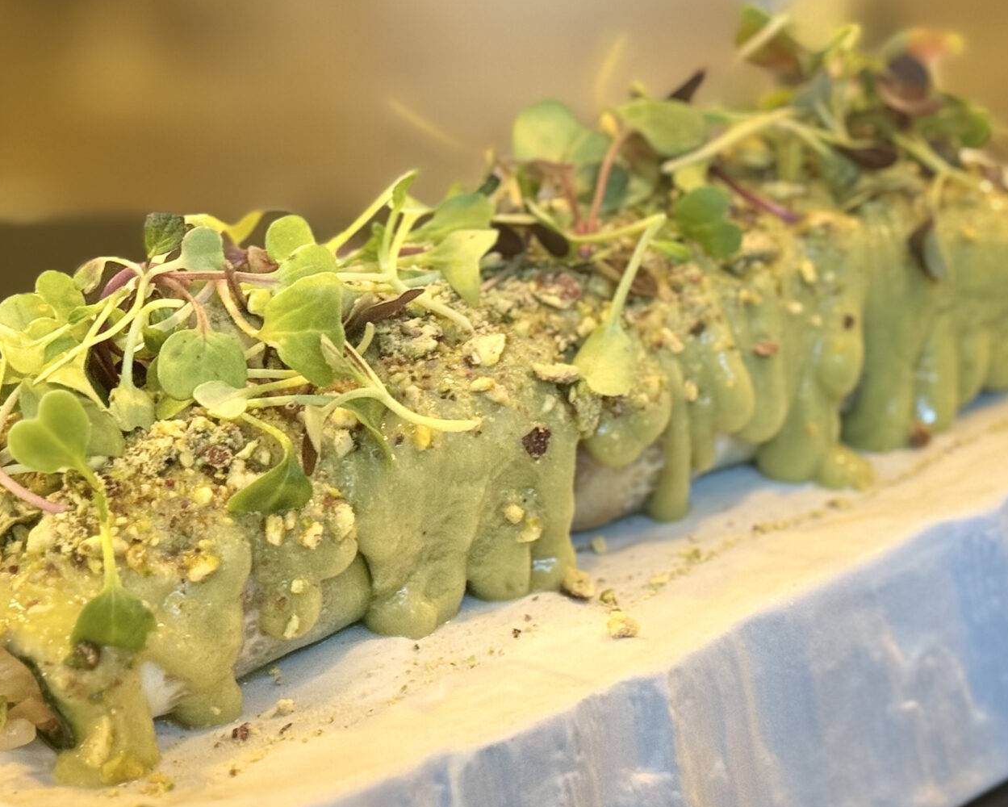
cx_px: 374
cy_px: 320
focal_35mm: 96
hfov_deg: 19.9
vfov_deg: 16.0
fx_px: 2865
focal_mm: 6.76
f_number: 1.78
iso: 200
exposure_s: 1/33
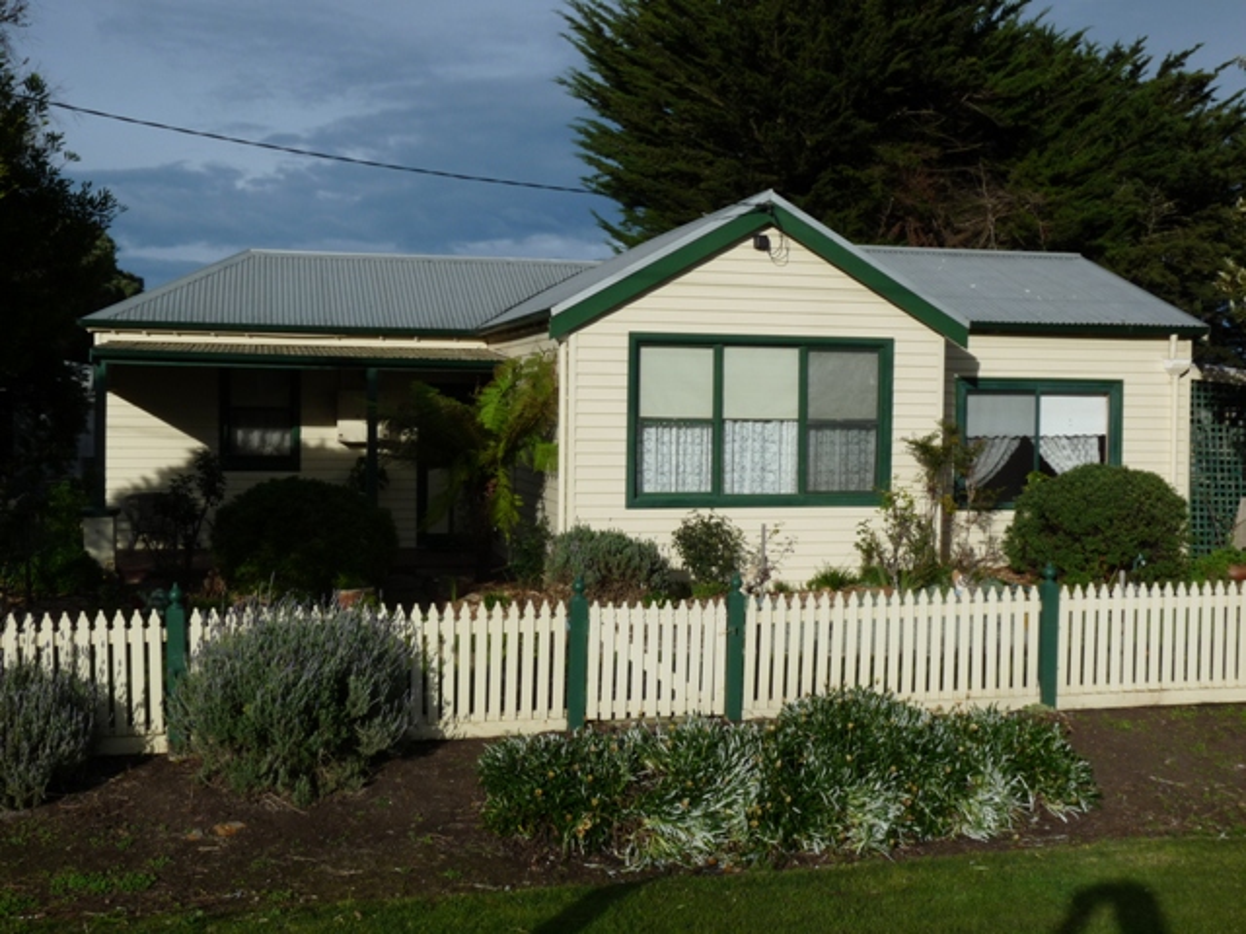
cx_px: 623
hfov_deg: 43.9
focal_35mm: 43
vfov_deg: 33.6
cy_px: 467
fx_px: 1548
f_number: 8
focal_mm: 7.6
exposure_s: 1/500
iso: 100
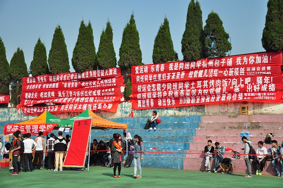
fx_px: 412
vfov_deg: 25.7
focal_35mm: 52
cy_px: 94
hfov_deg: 37.9
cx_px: 142
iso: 200
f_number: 4.5
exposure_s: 1/1250
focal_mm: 35
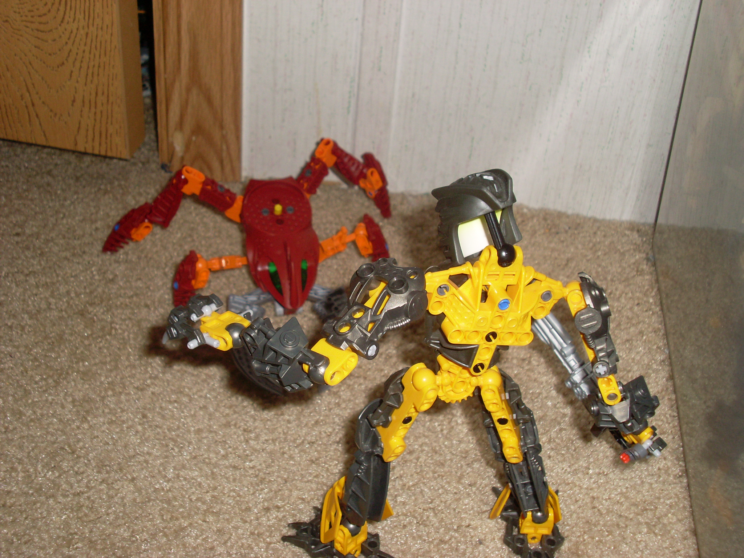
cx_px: 372
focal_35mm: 49
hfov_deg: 38.9
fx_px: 1053
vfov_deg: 29.7
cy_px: 279
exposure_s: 1/45
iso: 100
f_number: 8.7
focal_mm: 8.1
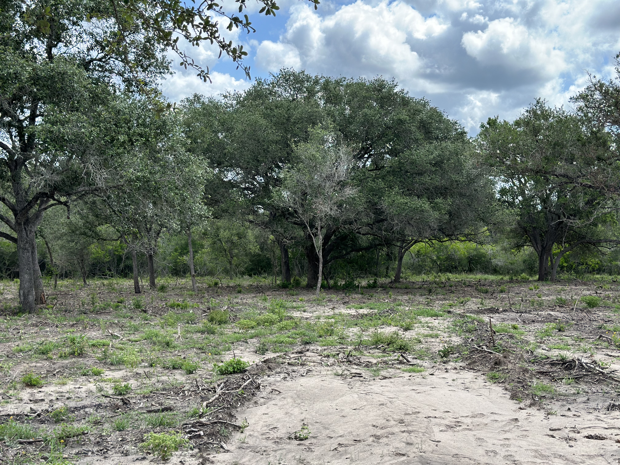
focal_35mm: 48
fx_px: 860
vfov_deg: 30.3
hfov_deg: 39.7
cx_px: 310
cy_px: 232
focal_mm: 6.86
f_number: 1.78
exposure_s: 1/2469
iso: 80
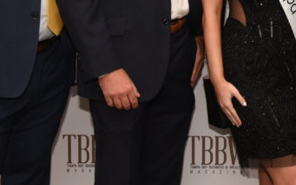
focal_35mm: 95
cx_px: 300
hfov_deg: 21.1
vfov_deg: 13.6
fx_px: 766
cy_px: -3
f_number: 8
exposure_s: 1/60
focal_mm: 31
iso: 1000
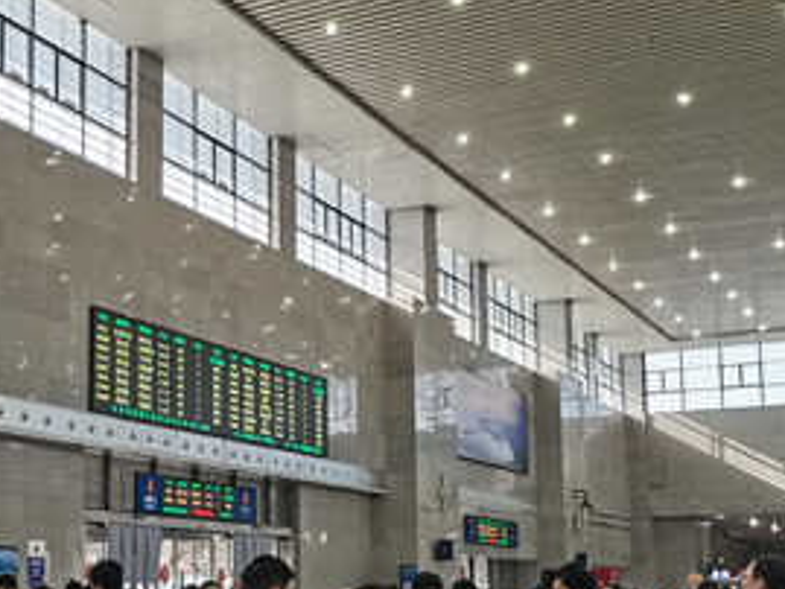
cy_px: 414
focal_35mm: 58
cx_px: 222
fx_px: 1316
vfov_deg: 25.1
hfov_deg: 32.7
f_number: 1.8
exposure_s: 1/120
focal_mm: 5.58
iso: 64
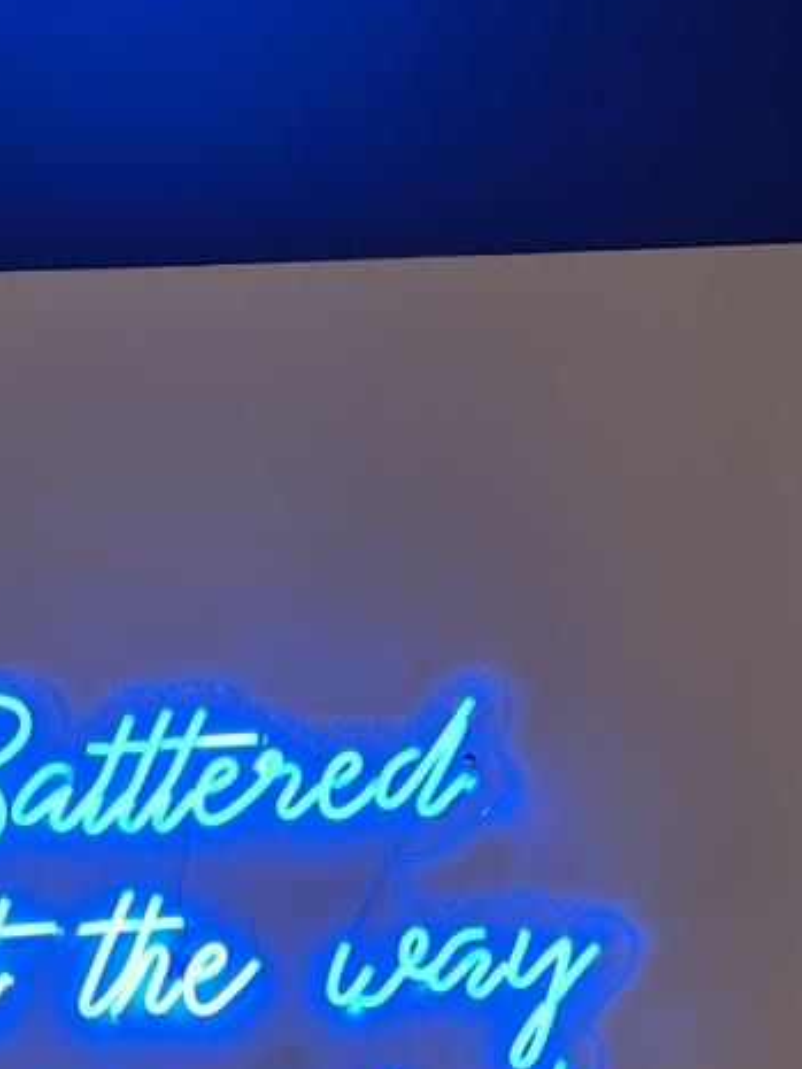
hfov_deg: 18.5
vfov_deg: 21.7
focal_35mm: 79
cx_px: 187
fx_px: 2439
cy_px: 1476
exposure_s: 1/100
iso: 100
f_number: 1.6
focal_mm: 5.1
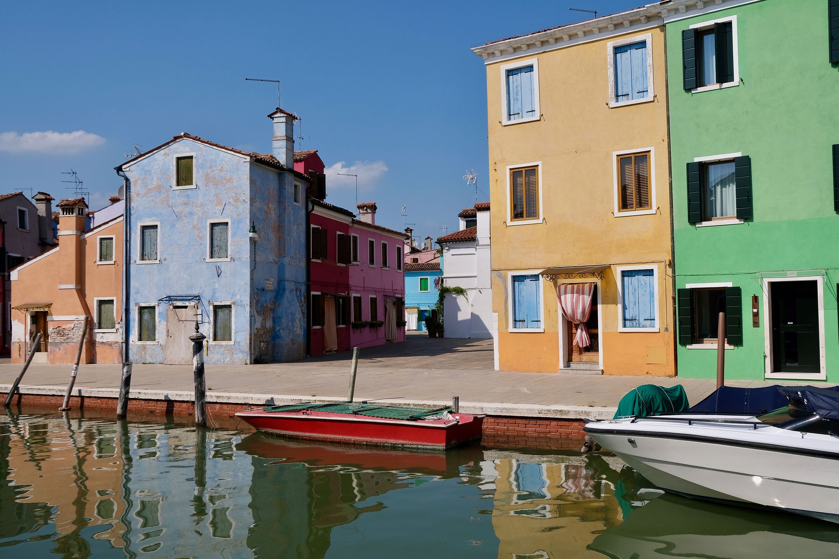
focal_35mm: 35
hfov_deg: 54.4
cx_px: 420
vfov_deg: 37.9
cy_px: 280
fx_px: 816
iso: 160
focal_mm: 23
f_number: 8
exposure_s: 1/640
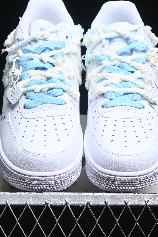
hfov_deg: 12.1
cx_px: 89
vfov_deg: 18.1
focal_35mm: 113
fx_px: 744
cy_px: 118
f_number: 6.3
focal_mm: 50
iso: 160
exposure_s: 1/60
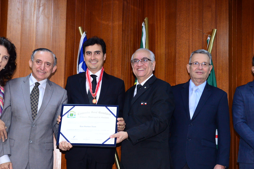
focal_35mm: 56
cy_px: 146
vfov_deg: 23.7
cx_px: 125
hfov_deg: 35.6
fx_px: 395
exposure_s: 1/60
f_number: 8
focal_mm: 32
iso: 2500
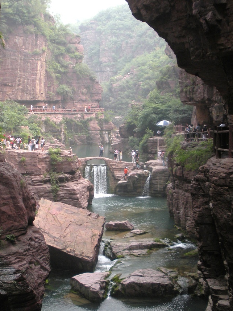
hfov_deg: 25.8
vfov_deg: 34.2
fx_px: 502
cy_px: 193
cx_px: 61
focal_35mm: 56
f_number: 3.5
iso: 64
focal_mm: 6.3
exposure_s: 1/132
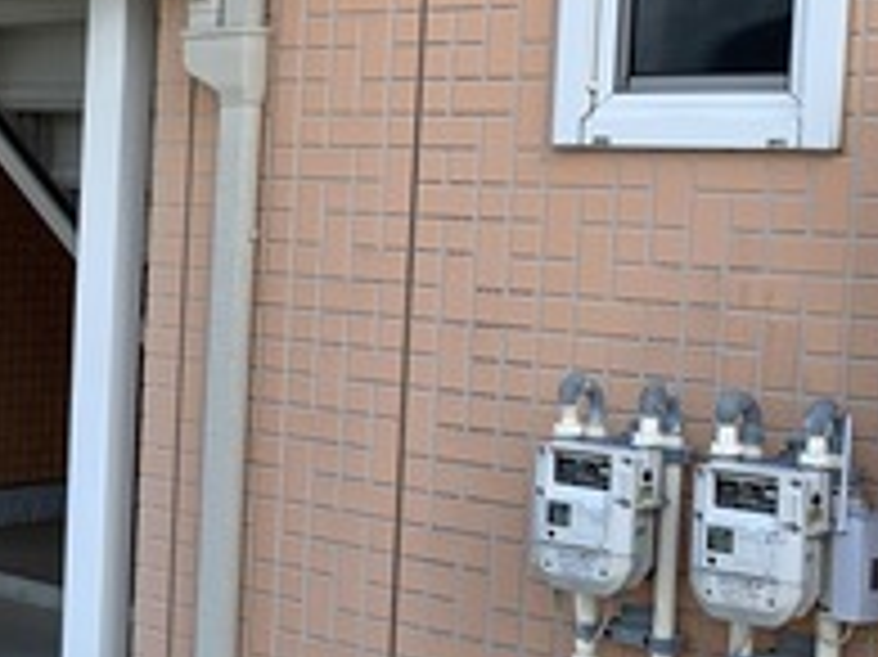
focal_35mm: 80
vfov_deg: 18.4
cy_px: 261
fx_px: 2028
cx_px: -221
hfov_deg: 22.2
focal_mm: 4.25
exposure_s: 1/643
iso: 25
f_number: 1.8
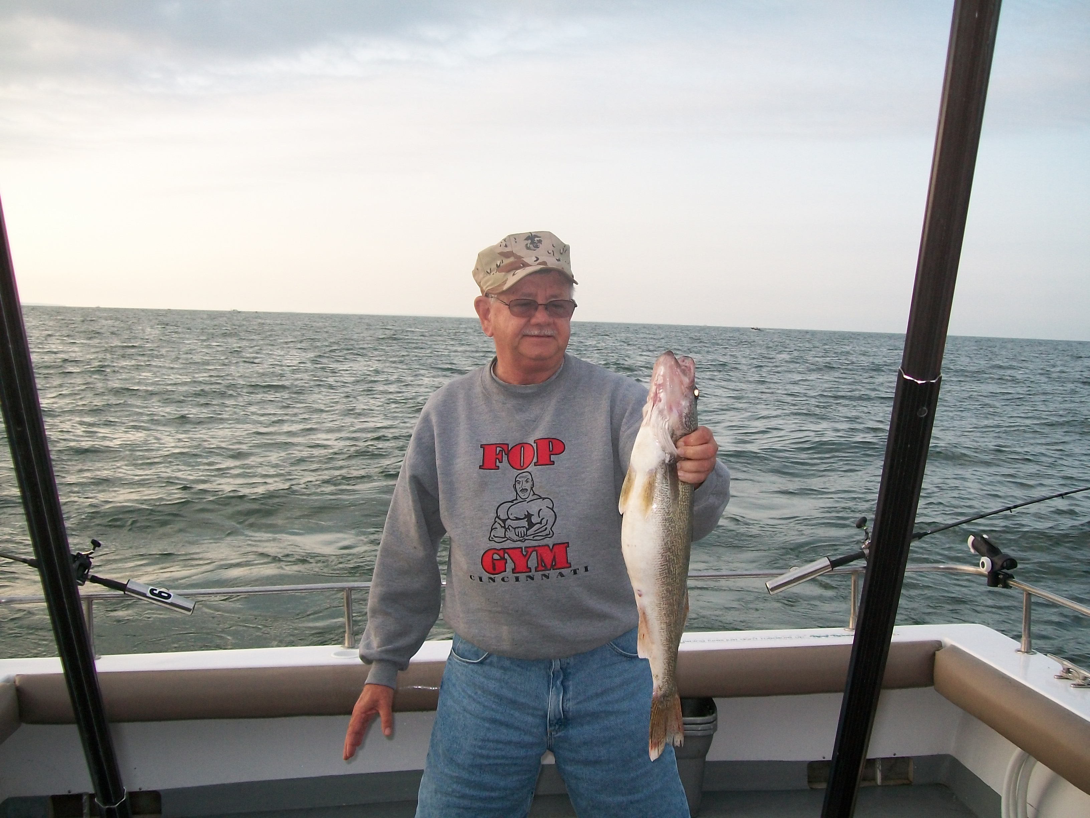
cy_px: 409
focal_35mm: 36
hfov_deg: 51.4
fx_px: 1134
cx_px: 545
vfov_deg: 39.7
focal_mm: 6
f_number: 2.7
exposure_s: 1/320
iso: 80
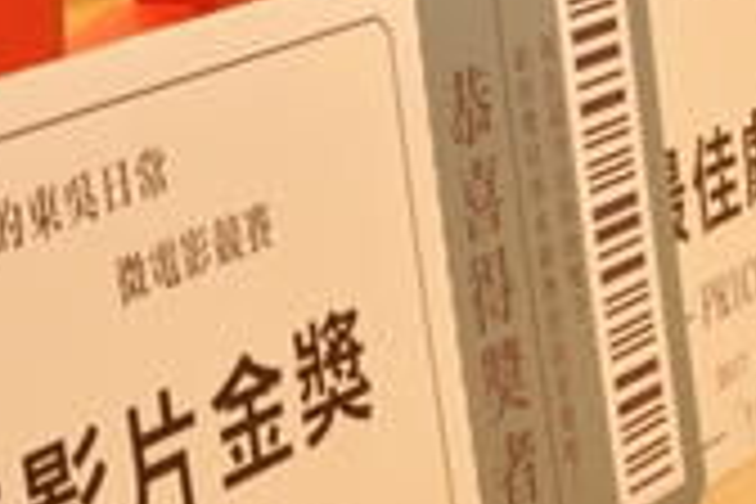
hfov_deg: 12.0
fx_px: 3549
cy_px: 20
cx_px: 756
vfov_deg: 8.1
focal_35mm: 169
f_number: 4.2
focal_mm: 32
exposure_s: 1/60
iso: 1250
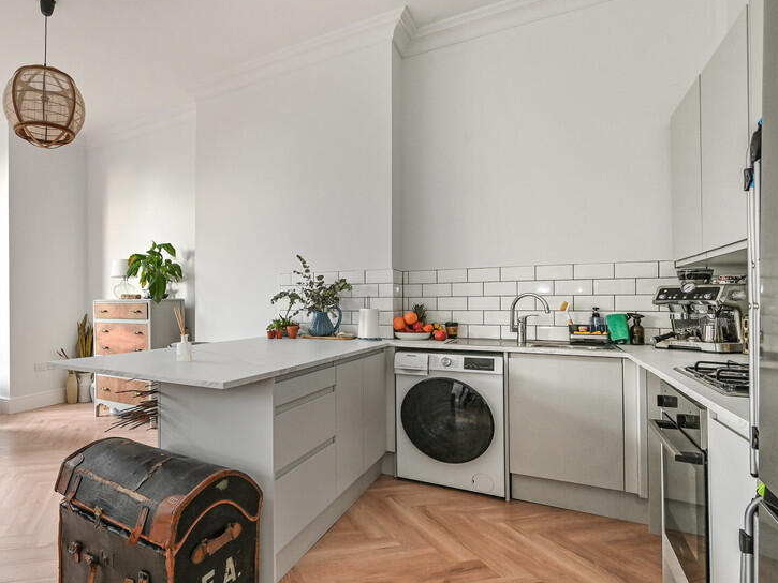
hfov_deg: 80.9
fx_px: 427
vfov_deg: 68.5
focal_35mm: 19
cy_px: 323
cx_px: 239
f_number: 9
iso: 400
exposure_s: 1/10
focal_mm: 14
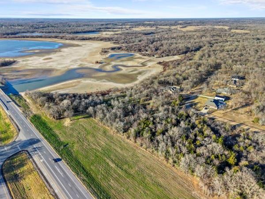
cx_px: 132
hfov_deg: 71.6
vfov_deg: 56.8
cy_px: 100
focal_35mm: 24
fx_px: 184
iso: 200
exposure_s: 1/1500
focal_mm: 8.67
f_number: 1.8
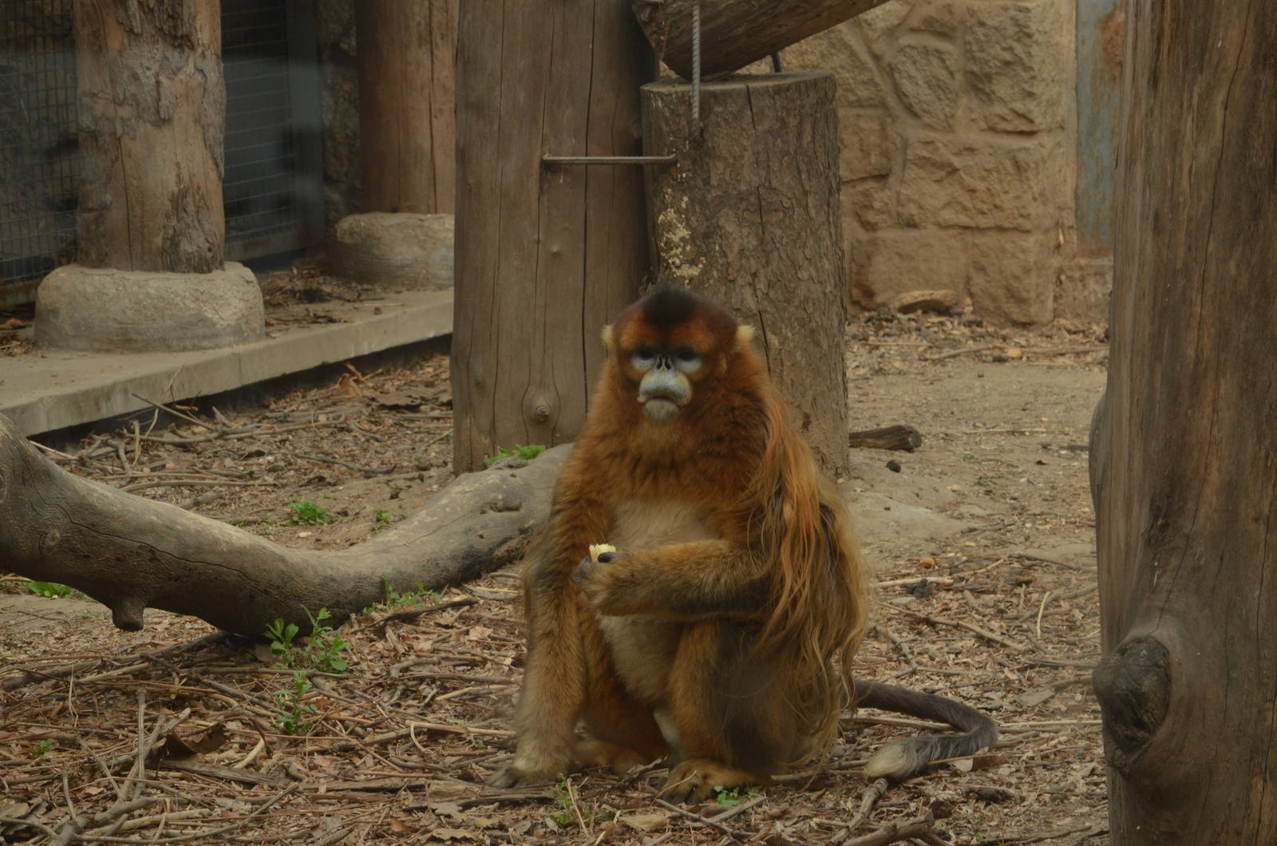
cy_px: 423
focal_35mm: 147
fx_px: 5204
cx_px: 638
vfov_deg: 9.3
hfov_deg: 14.0
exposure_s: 1/80
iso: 500
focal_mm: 98
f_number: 11
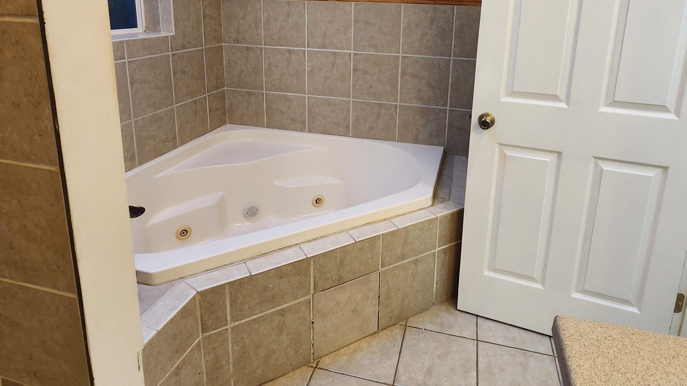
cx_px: 363
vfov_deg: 51.3
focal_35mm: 21
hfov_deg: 83.8
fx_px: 383
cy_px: 97
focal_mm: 2.2
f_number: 2.2
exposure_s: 1/60
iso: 100
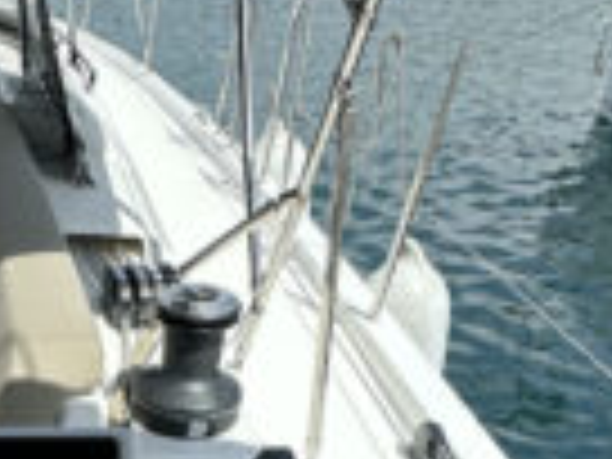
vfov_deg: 24.8
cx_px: 61
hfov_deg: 37.1
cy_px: 648
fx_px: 849
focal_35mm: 48
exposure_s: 1/1233
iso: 40
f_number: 2.2
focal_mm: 2.22
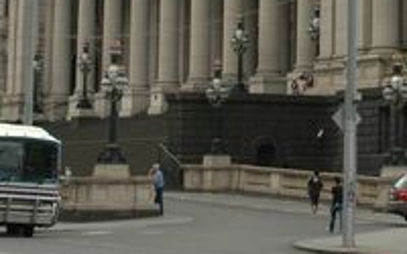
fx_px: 1875
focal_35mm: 169
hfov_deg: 12.2
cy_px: -76
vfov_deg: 7.7
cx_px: 466
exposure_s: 1/320
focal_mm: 34
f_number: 7.1
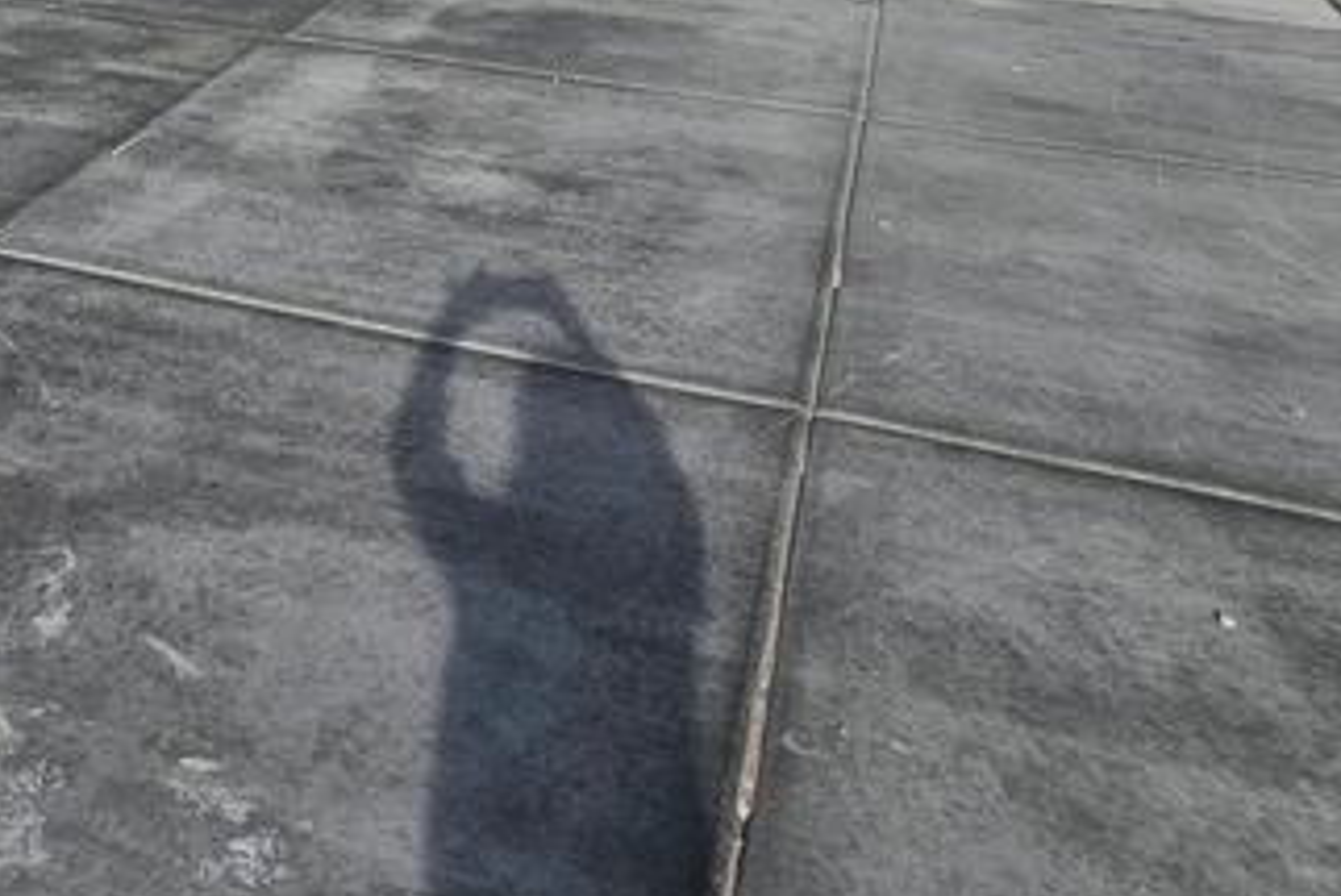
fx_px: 1602
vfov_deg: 23.2
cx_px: 146
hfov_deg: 41.9
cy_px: -546
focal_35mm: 43
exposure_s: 1/2371
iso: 50
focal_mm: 2.2
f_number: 2.2
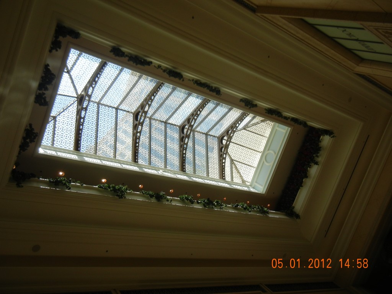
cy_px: 147
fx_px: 385
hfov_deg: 54.0
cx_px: 196
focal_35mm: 34
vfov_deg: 41.8
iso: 160
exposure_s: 1/310
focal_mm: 6.2
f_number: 3.6
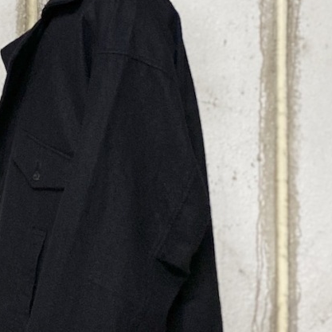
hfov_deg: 35.3
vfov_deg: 34.9
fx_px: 510
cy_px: 266
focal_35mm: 47
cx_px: 84
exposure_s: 1/30
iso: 640
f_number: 1.8
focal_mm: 4.25
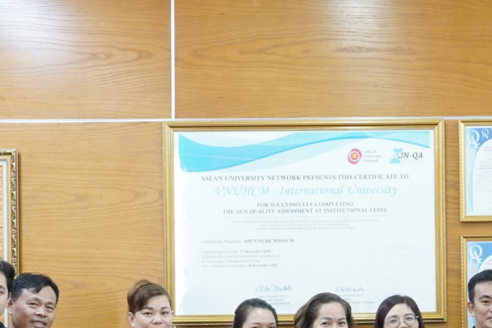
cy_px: 281
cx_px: 456
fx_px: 1353
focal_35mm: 99
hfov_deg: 20.2
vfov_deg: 13.7
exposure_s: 1/50
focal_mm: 20
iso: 1250
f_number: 4.5
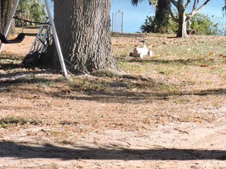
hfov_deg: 13.7
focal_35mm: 143
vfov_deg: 10.3
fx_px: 933
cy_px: 2
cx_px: 190
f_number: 3.7
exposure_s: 1/320
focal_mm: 9.8
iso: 100
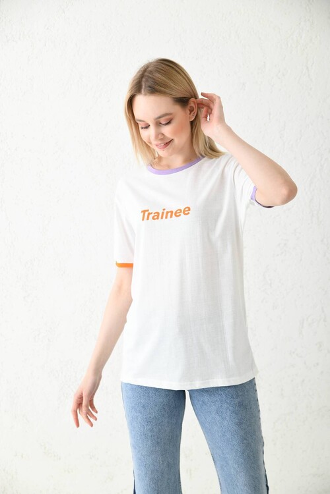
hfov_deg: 20.6
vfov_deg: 30.5
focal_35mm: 66
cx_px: 165
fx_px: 907
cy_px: 247
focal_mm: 66
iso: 100
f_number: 5.6
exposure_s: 1/160
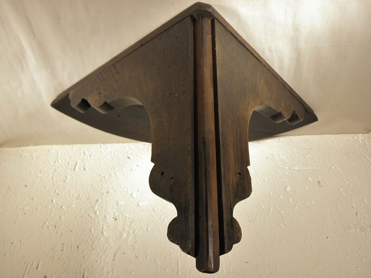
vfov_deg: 32.9
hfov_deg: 42.9
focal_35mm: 44
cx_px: 186
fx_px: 472
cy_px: 139
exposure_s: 1/40
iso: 200
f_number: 3.9
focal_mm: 7.9
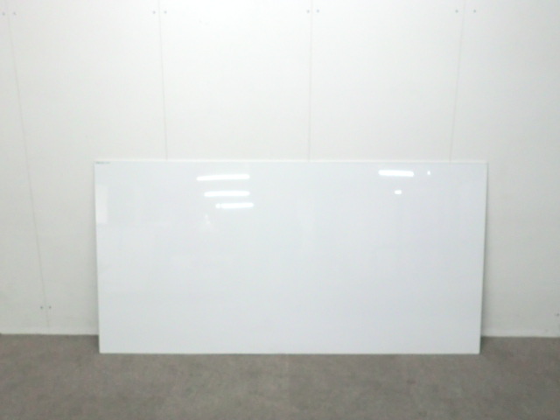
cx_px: 280
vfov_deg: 44.2
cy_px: 210
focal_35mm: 32
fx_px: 518
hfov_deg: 56.8
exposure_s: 1/60
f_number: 3.5
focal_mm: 5.8
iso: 500
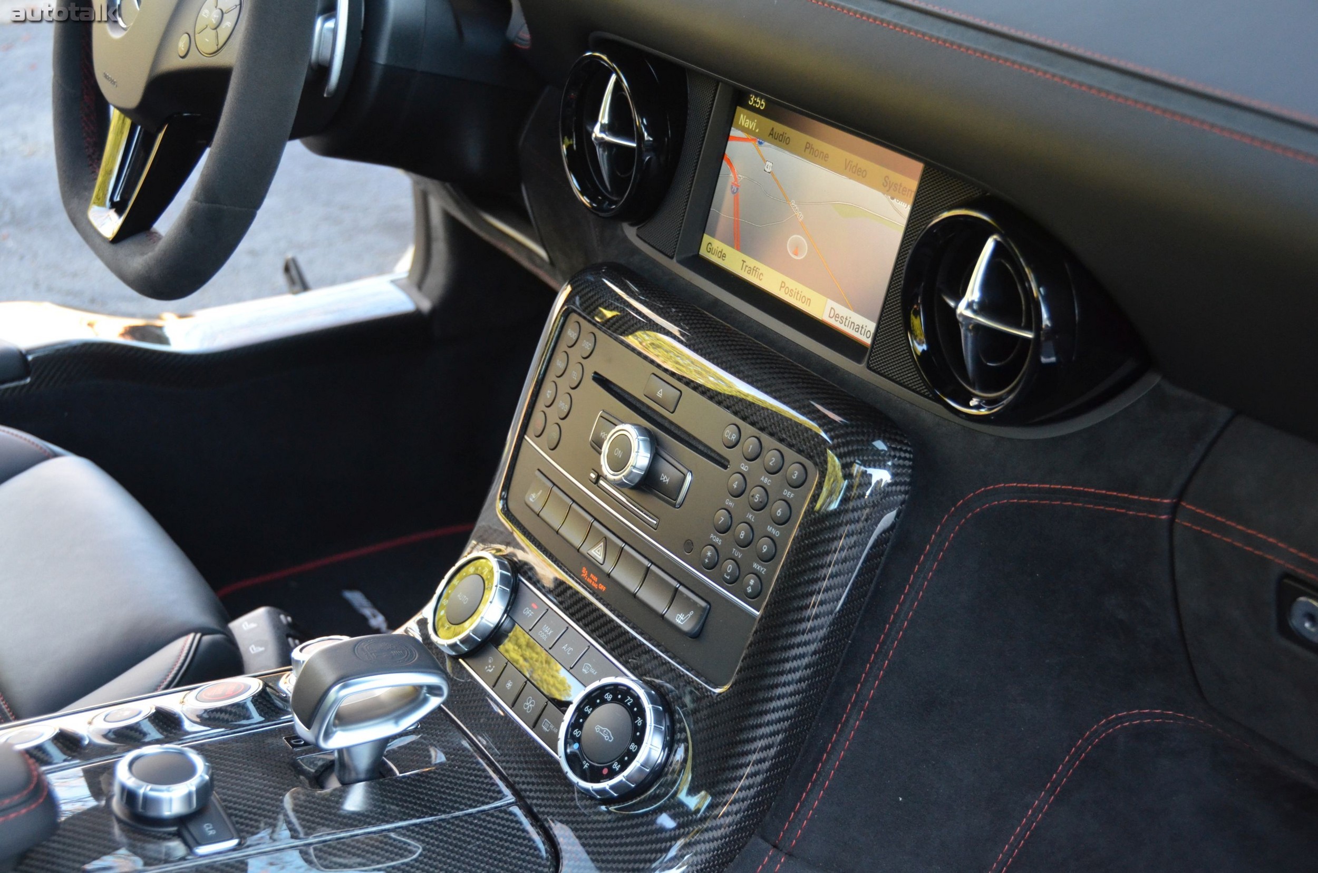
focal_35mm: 51
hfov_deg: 39.0
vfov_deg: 26.4
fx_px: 1863
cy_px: 436
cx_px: 659
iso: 1600
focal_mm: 34
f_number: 4.2
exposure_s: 1/160
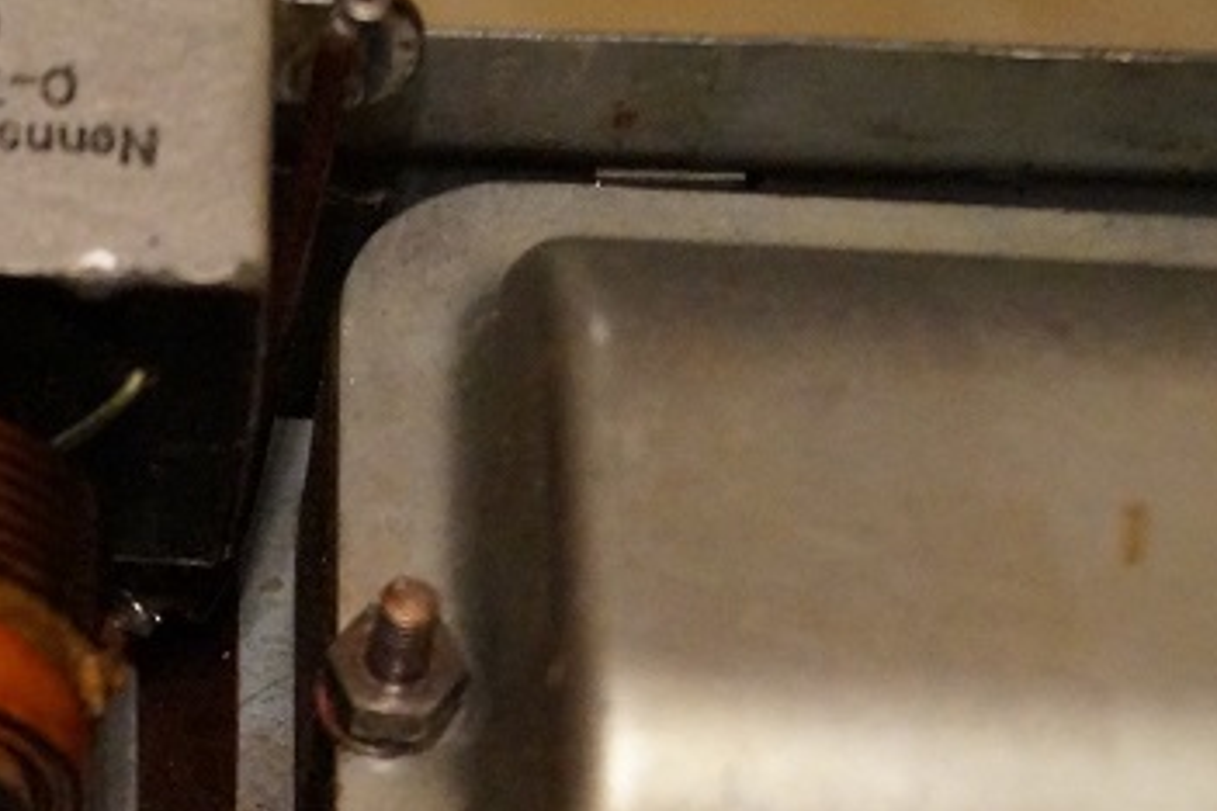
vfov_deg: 11.6
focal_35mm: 113
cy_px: 1206
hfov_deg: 17.2
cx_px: -283
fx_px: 3820
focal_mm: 22
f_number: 4
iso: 3200
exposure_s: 1/50
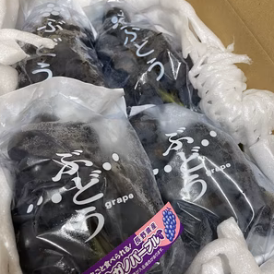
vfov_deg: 52.5
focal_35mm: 31
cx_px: 137
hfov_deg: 52.5
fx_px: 278
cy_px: 147
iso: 125
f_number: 1.6
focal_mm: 4.2
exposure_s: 1/50
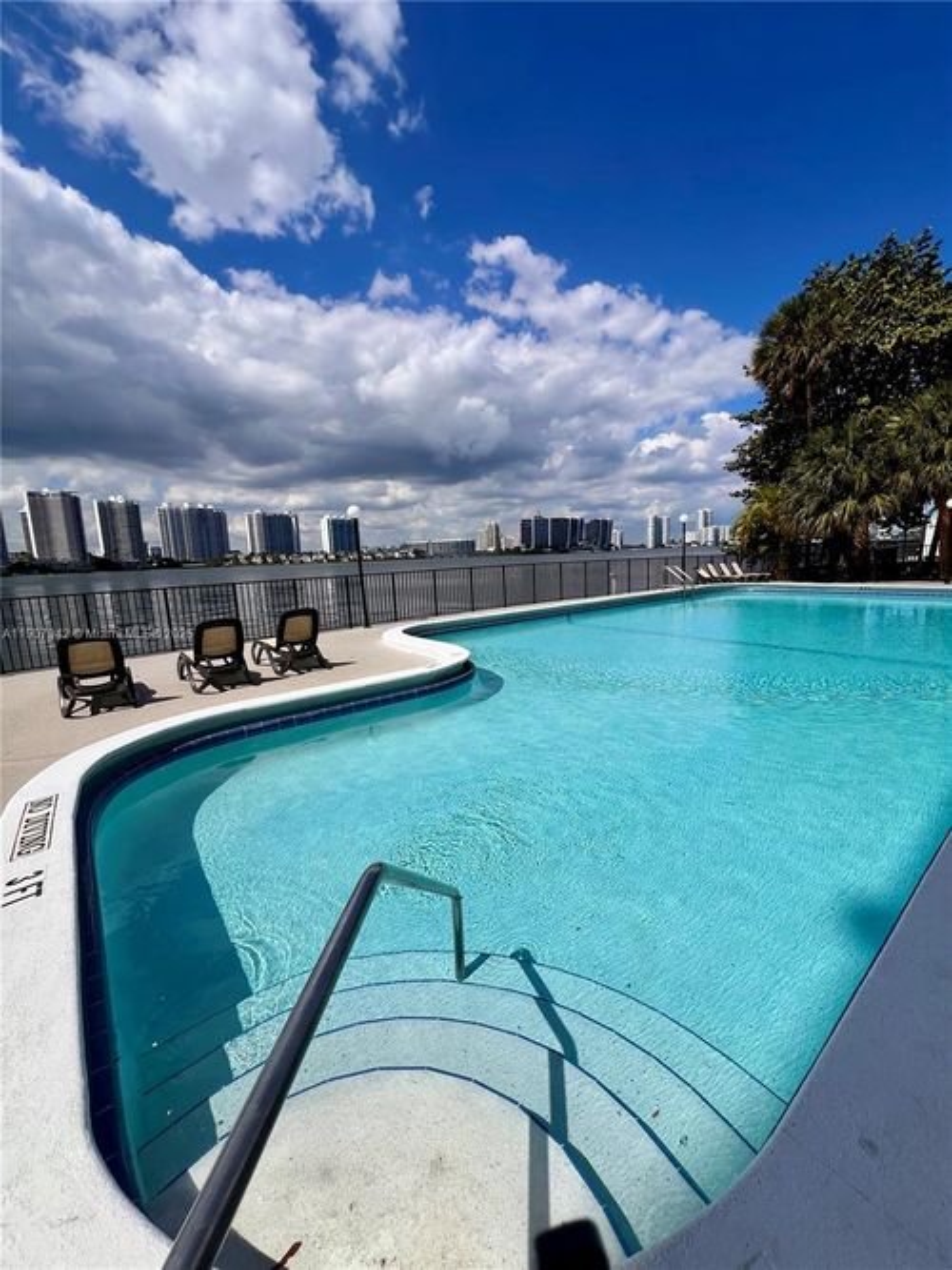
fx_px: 477
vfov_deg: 106.2
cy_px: 635
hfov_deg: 89.9
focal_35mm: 13
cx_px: 476
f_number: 1.8
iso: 32
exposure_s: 1/4065
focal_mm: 1.57
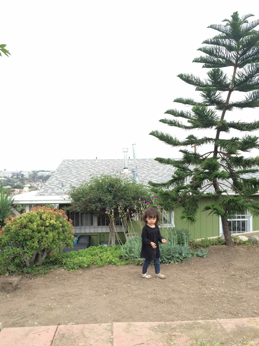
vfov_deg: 61.7
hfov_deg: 48.2
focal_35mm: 29
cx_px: 130
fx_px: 289
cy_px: 173
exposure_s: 1/40
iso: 40
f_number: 2.2
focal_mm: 4.15
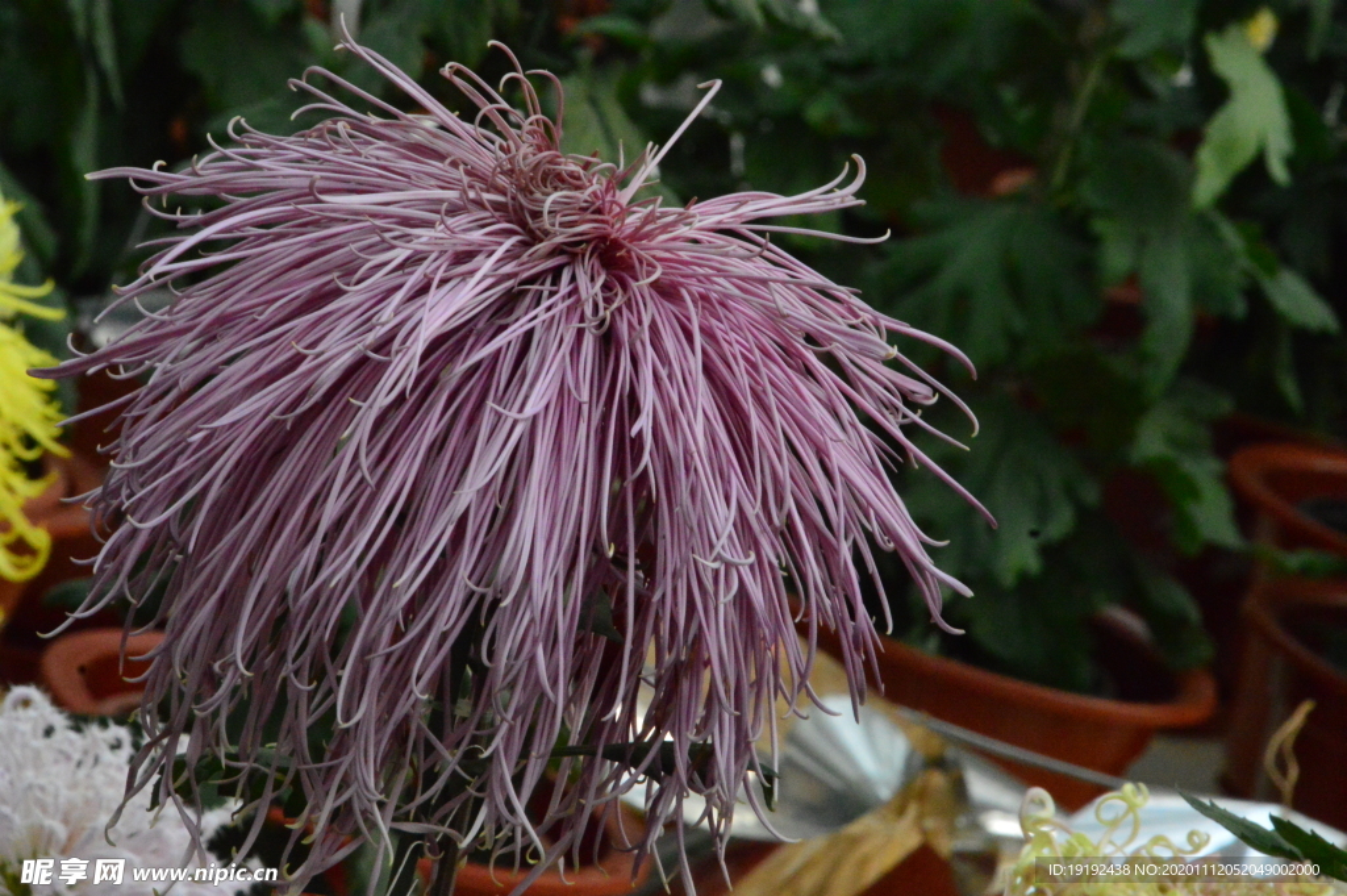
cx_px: 674
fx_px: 11216
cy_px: 448
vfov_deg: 4.6
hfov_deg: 6.9
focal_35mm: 300
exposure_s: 1/200
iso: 6400
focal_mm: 200
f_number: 32
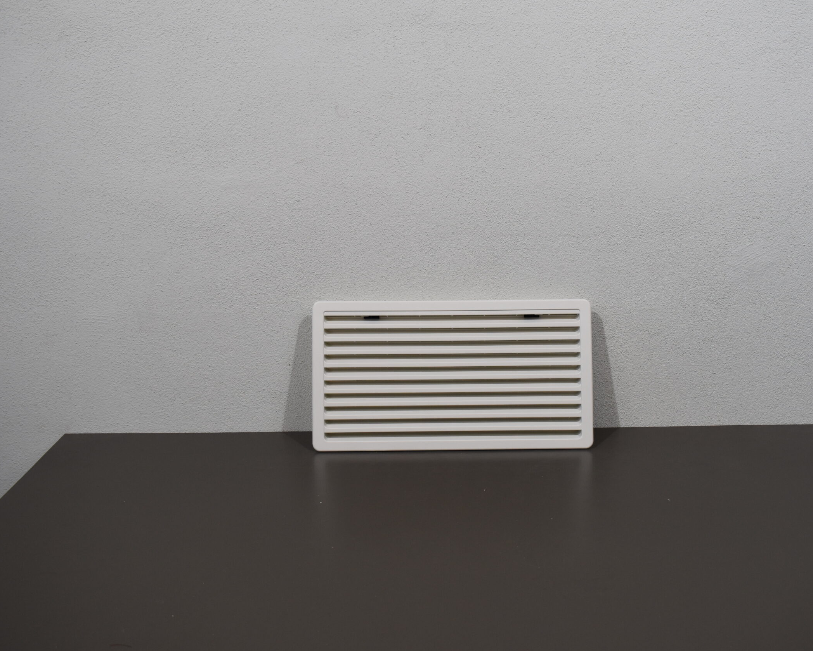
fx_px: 952
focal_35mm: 40
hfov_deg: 46.1
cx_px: 456
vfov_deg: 37.7
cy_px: 325
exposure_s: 1/125
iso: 360
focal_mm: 23
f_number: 5.6
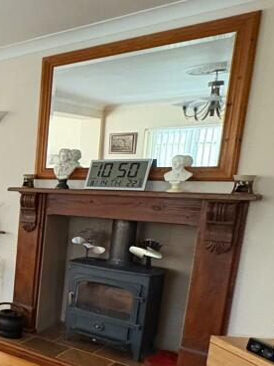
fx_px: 412
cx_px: -165
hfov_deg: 25.0
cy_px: 239
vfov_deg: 47.2
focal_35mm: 39
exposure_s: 1/33
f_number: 2.2
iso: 800
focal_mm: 2.22
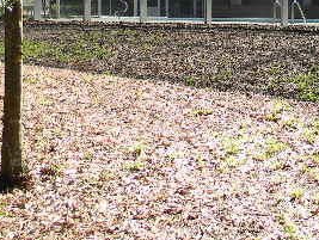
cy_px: -11
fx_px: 618
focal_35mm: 67
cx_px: 251
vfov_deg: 21.1
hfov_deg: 28.4
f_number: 3.5
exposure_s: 1/141
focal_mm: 5
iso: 80
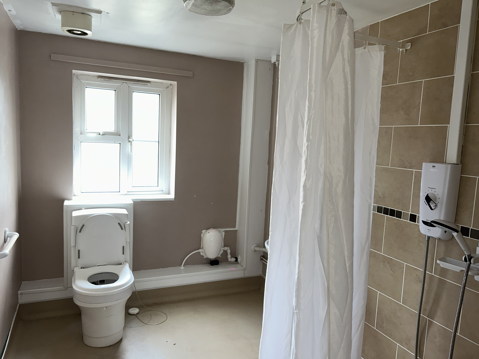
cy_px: 180
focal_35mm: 26
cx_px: 240
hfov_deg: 67.3
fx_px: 360
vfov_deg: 53.1
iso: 64
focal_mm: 5.7
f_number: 1.5
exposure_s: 1/20
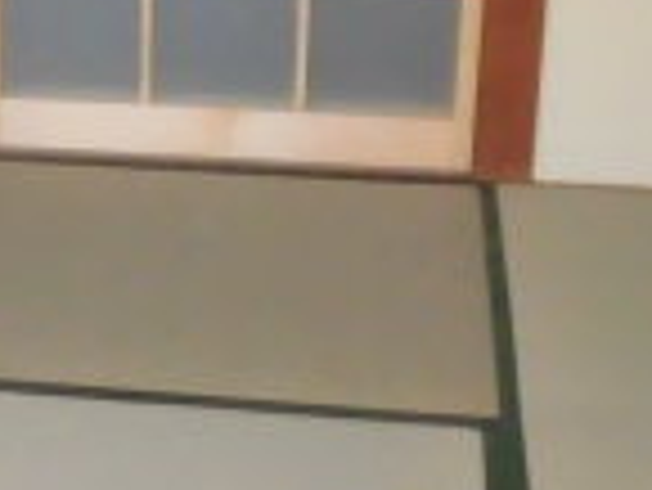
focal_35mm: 106
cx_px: -85
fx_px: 1998
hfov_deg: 17.8
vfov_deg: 14.0
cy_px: 153
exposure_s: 1/400
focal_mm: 4.3
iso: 800
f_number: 3.1
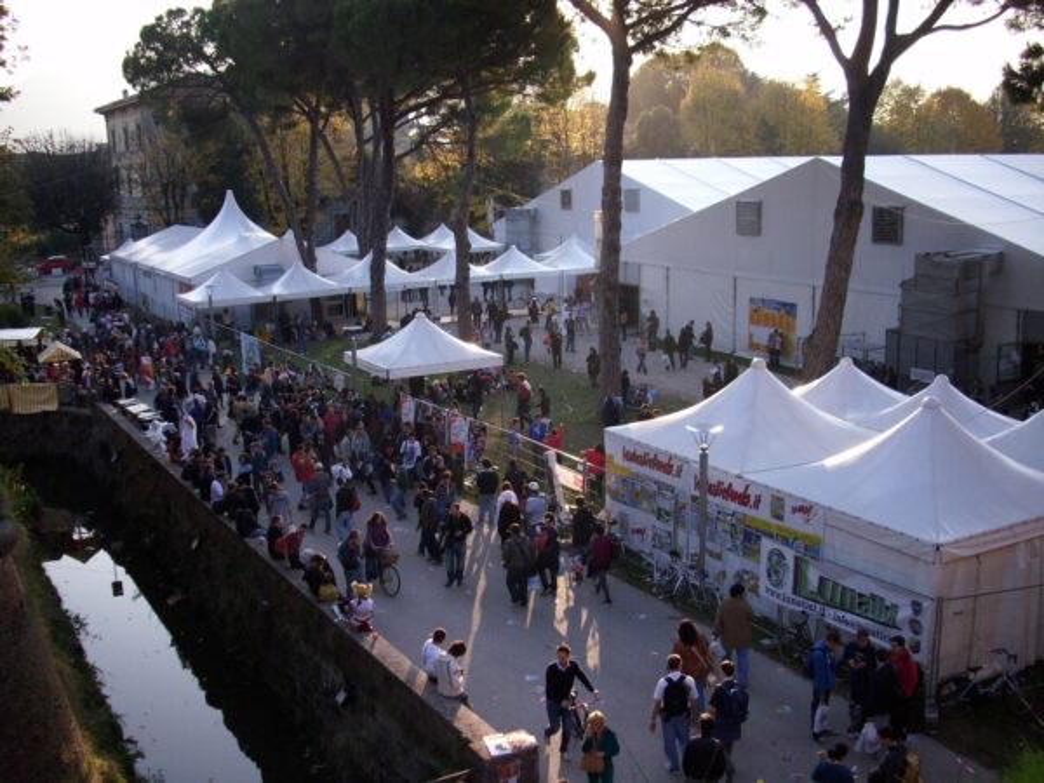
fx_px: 935
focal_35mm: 31
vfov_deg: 45.4
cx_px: 522
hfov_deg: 58.4
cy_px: 392
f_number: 2.8
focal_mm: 6.2
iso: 50
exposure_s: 1/402
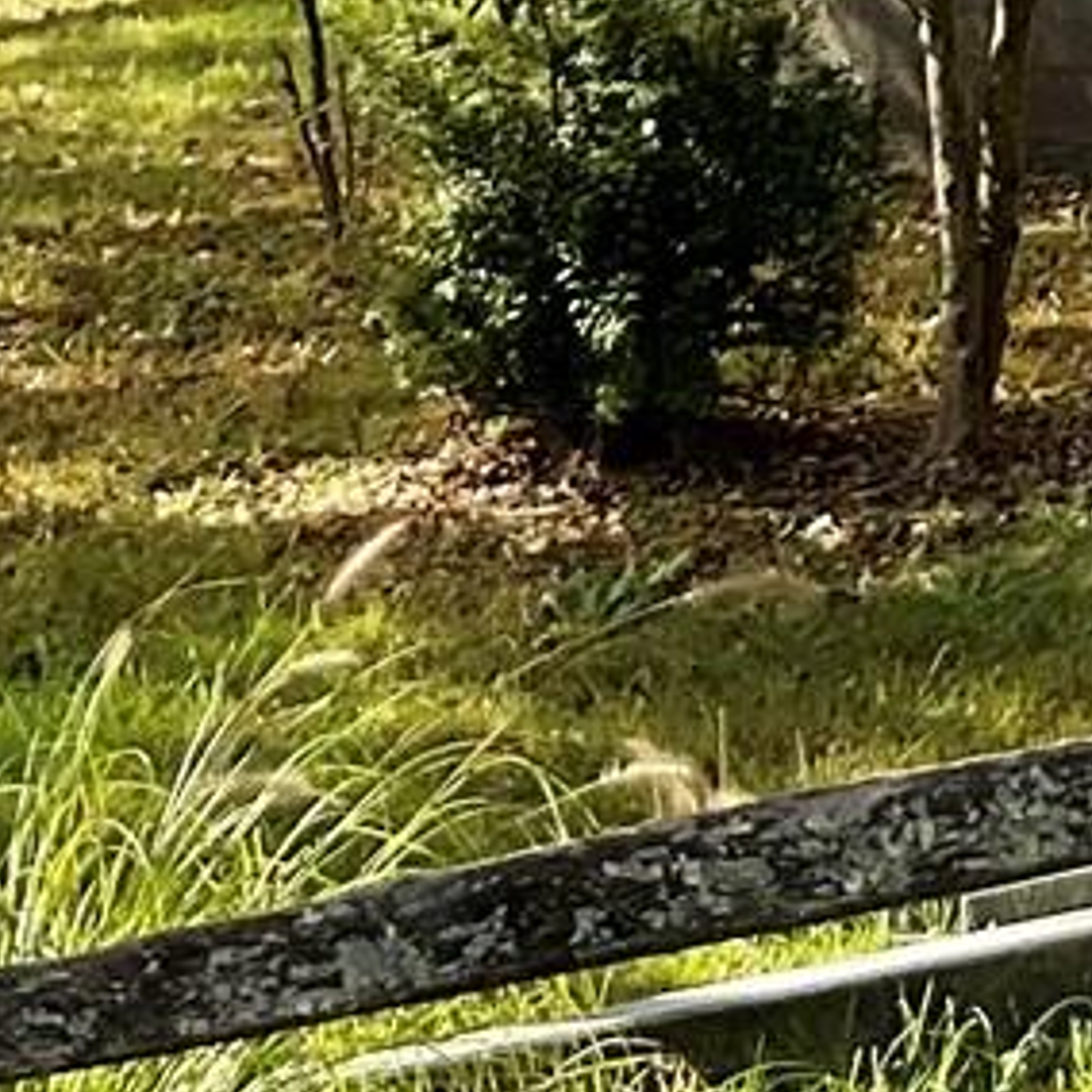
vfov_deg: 9.1
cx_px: 2599
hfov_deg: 8.6
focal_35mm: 185
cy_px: -842
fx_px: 6603
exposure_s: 1/380
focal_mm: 3
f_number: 1.8
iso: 16
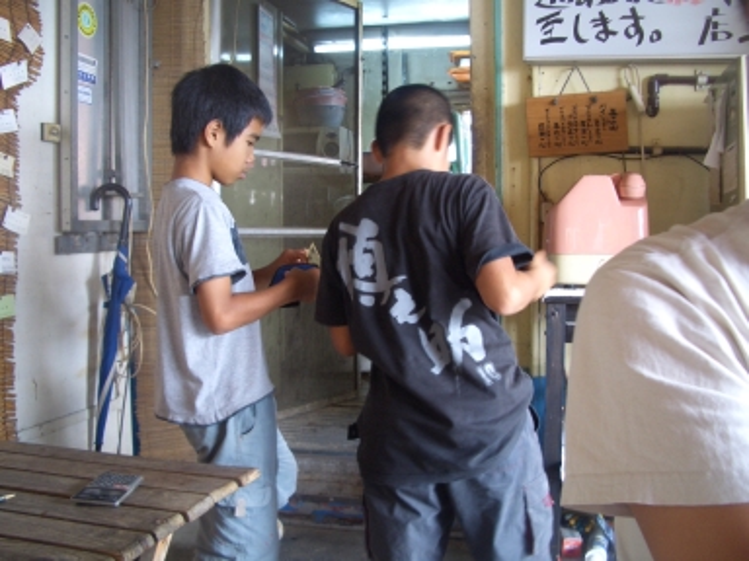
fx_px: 757
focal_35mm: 35
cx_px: 374
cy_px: 280
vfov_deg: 40.7
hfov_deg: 52.6
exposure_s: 1/30
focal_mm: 5.8
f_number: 2.6
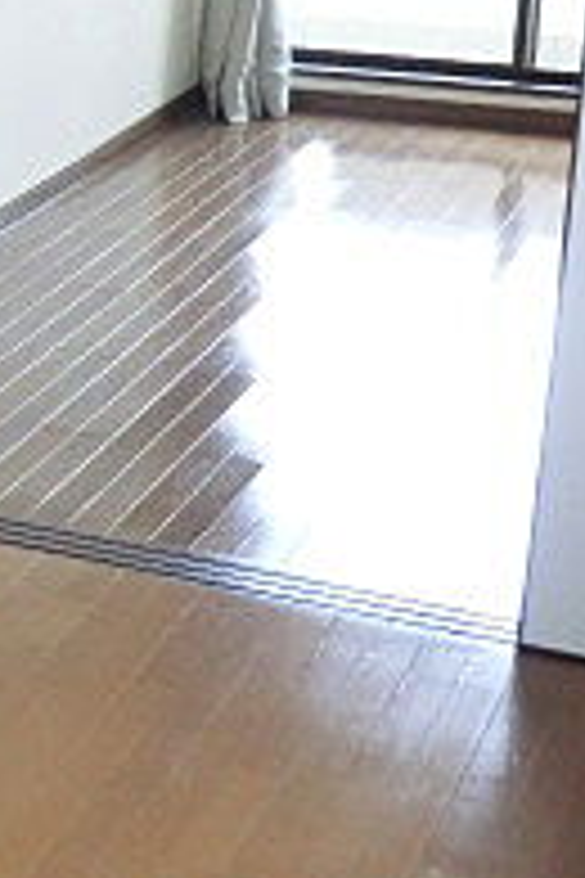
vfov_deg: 24.7
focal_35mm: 82
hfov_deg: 15.0
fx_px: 1999
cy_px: 369
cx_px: -374
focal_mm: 4.3
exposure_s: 1/60
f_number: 3.2
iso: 500
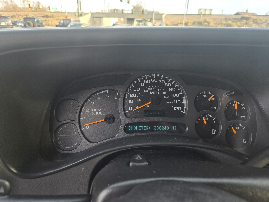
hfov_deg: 73.9
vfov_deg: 58.9
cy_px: 101
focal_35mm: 23
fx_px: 179
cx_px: 134
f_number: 1.8
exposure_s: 1/180
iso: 64
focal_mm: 5.4
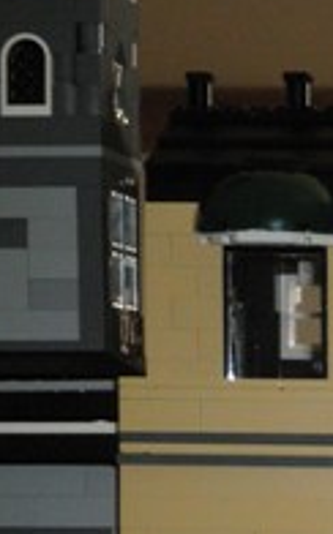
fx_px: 2374
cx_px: 753
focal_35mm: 163
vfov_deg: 12.6
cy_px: 610
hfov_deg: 7.6
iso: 160
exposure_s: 1/60
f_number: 3.4
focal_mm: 8.3
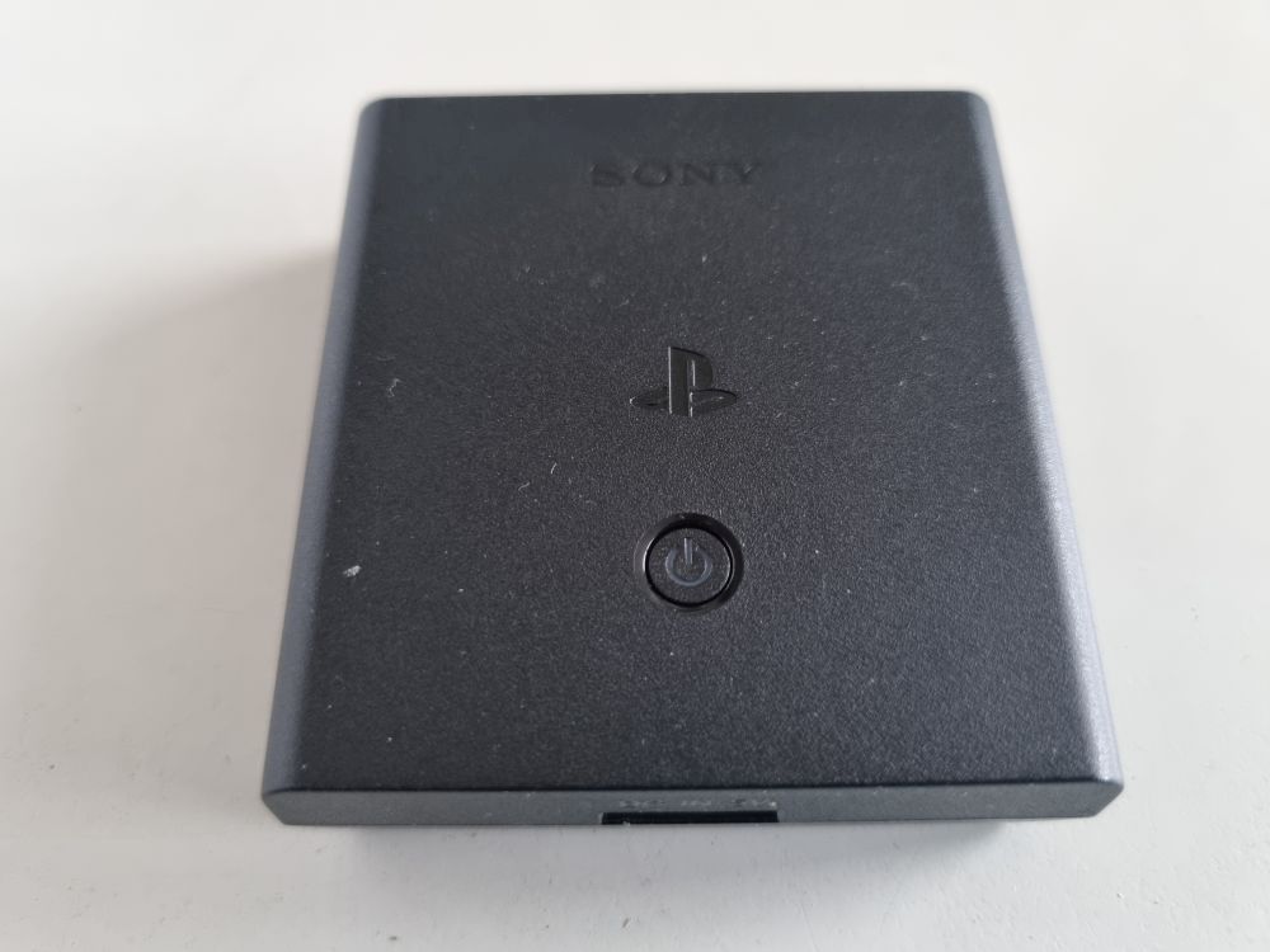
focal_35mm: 26
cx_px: 635
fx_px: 954
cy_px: 476
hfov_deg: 67.3
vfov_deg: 53.1
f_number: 1.8
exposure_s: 1/50
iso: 320
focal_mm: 5.4
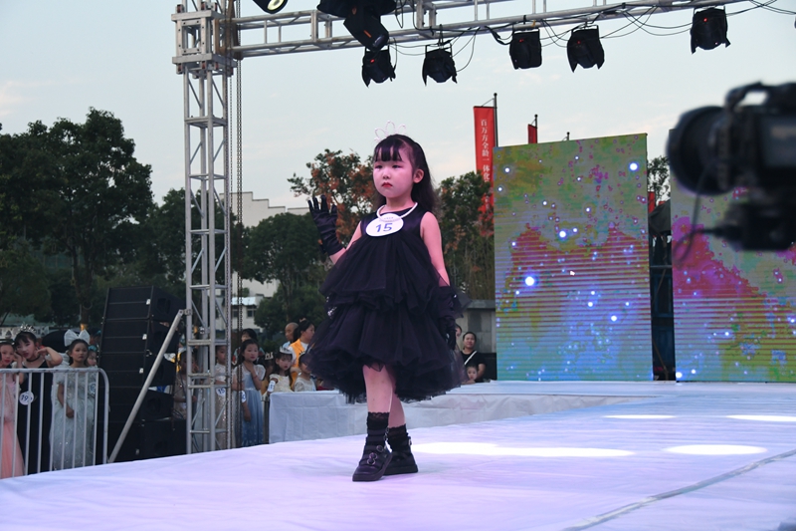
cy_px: 266
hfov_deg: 33.4
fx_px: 1326
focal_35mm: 60
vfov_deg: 22.6
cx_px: 398
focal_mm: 40
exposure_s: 1/500
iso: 1000
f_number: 4.5
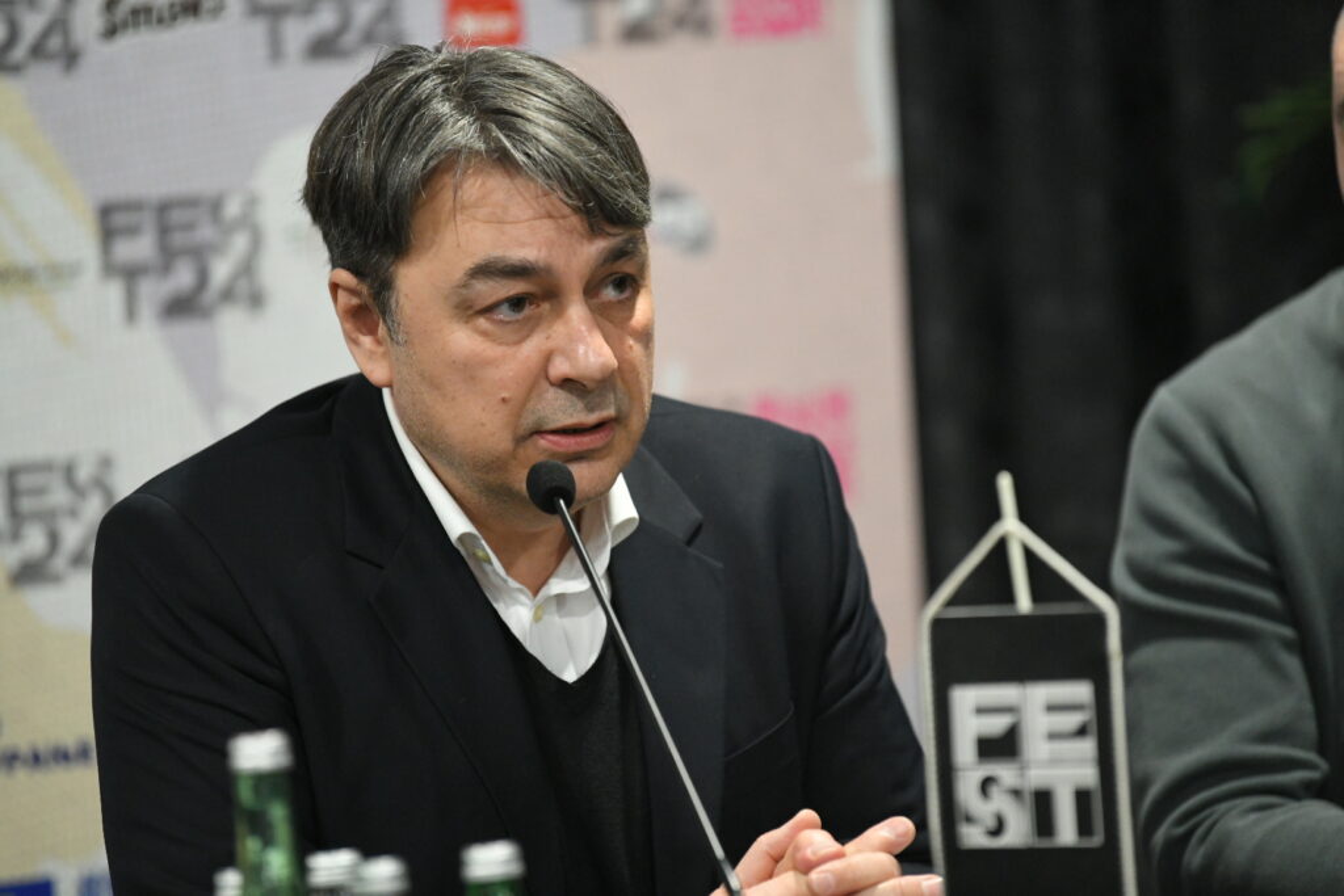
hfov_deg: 11.1
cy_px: 448
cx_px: 672
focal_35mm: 185
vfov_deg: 7.4
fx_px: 6907
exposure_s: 1/250
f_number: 3.2
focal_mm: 185
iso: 6400
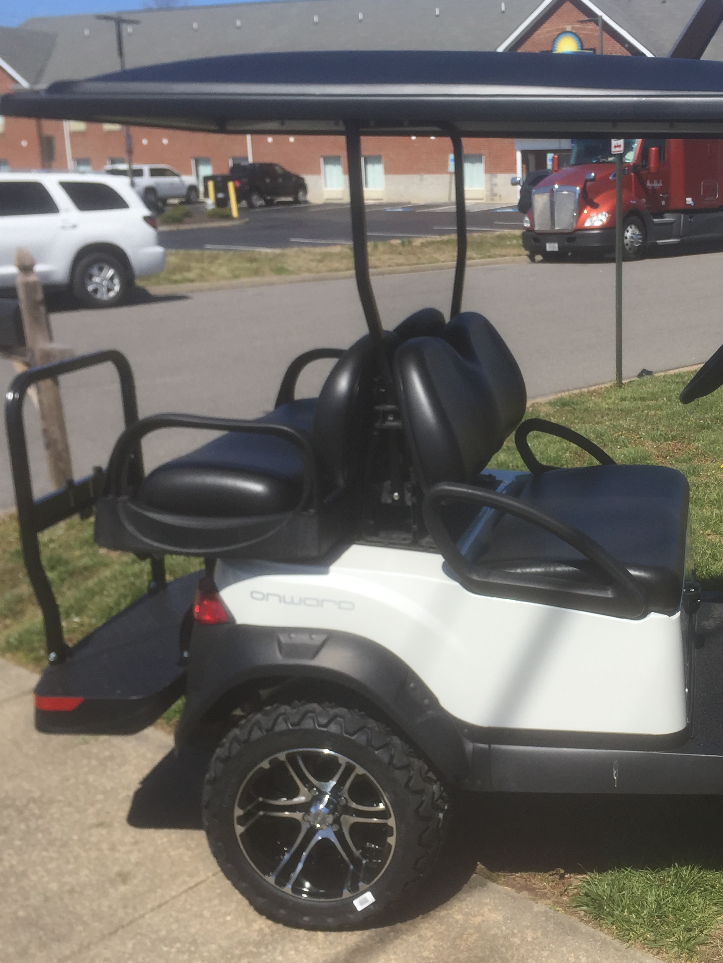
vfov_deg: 45.8
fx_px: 1142
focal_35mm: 41
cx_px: 581
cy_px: 479
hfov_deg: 34.1
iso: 32
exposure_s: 1/2639
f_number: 2.2
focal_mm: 4.15
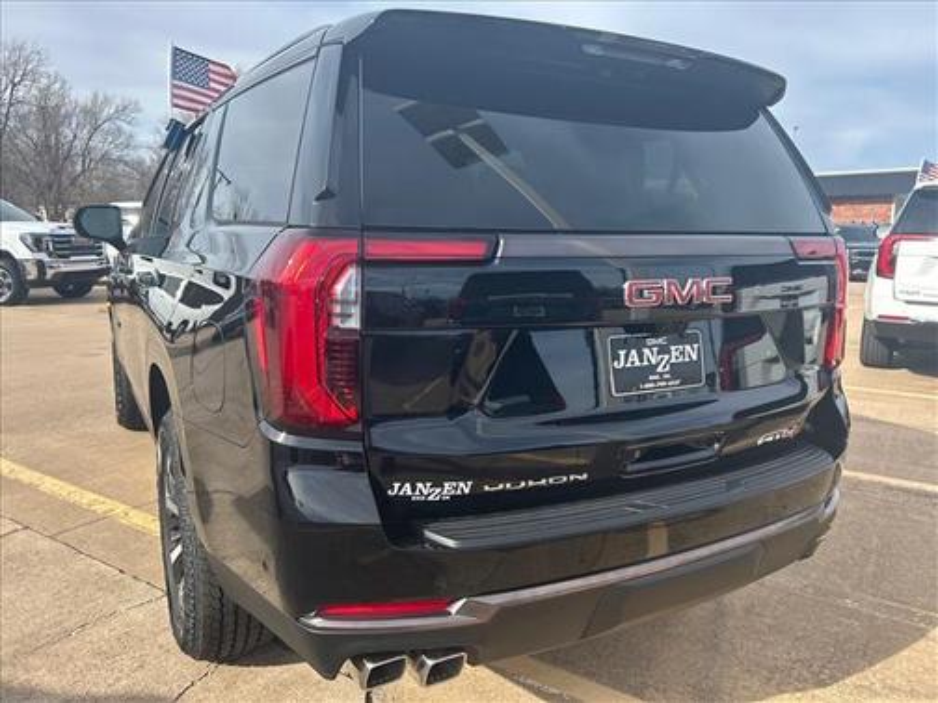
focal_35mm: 26
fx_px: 705
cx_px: 469
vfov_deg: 53.1
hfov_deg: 67.3
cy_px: 352
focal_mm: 5.7
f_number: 1.5
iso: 50
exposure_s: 1/1395
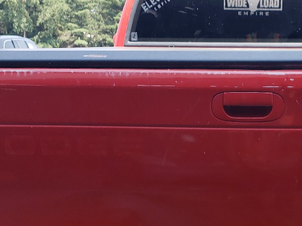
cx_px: 266
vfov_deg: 20.2
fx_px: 619
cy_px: 215
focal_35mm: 71
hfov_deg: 26.6
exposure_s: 1/526
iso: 50
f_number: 1.5
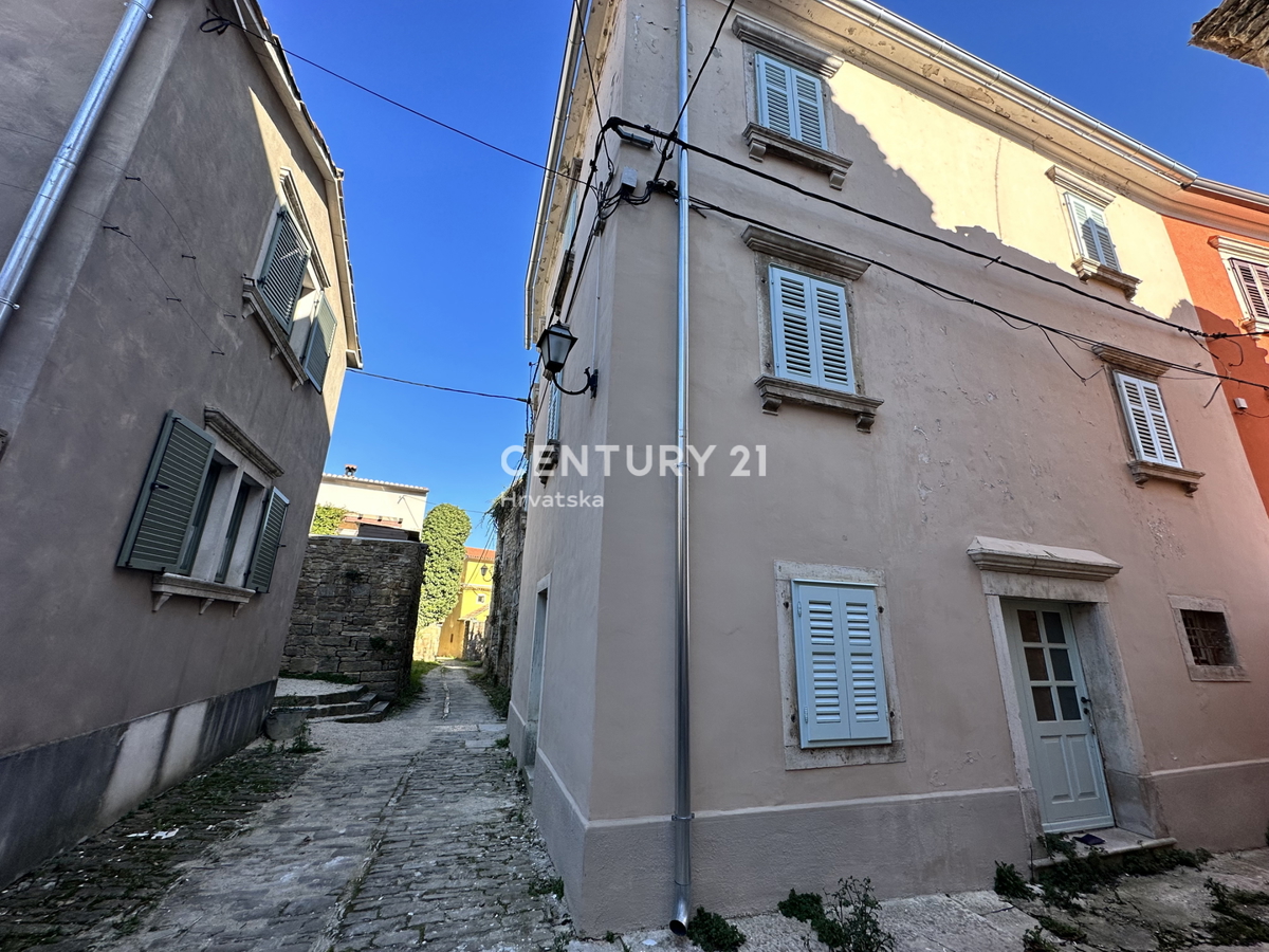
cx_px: 634
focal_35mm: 14
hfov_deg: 102.1
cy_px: 476
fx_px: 513
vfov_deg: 85.7
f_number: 2.2
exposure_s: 1/596
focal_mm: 2.22
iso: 40
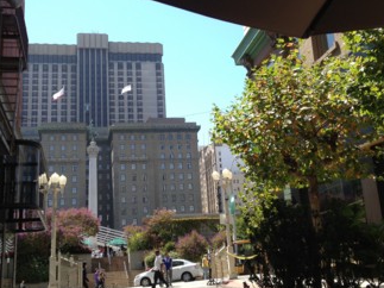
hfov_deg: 36.8
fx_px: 577
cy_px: 117
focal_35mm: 52
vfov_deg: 28.0
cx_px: 184
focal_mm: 4.28
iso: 64
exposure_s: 1/681
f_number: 2.4
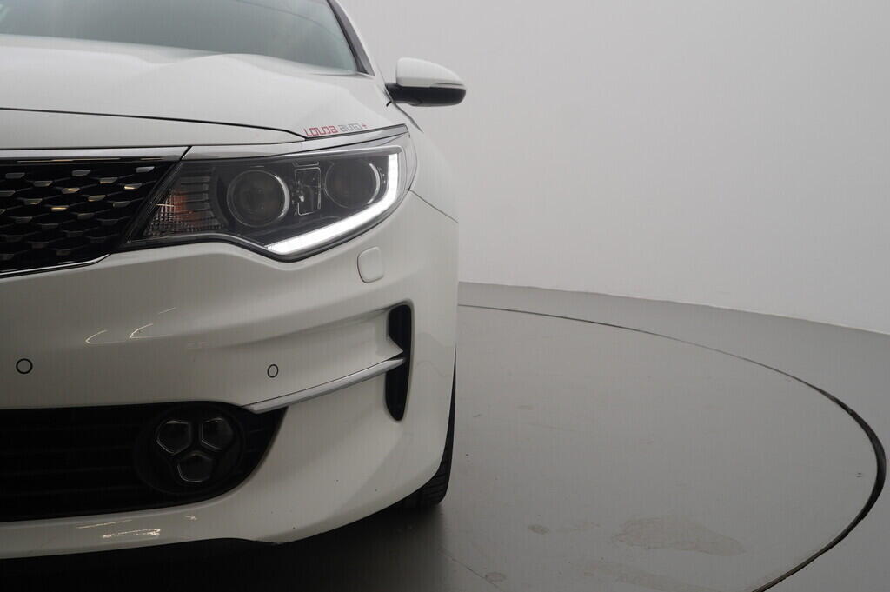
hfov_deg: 53.2
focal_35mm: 36
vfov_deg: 36.8
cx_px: 445
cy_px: 296
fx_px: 889
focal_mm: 24
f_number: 6.3
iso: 320
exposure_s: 1/250
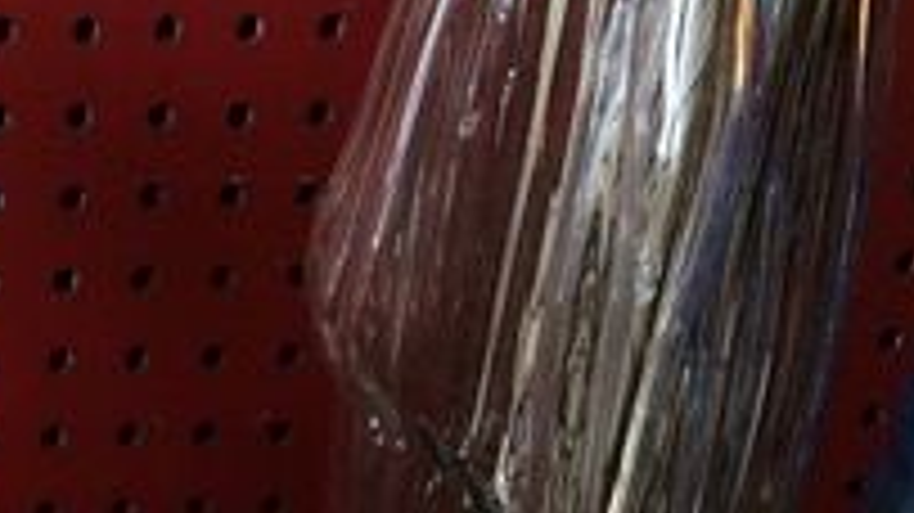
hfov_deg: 14.3
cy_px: 1388
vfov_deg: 7.6
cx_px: -203
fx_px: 3513
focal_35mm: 145
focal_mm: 4.12
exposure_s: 1/120
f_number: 2.2
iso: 64
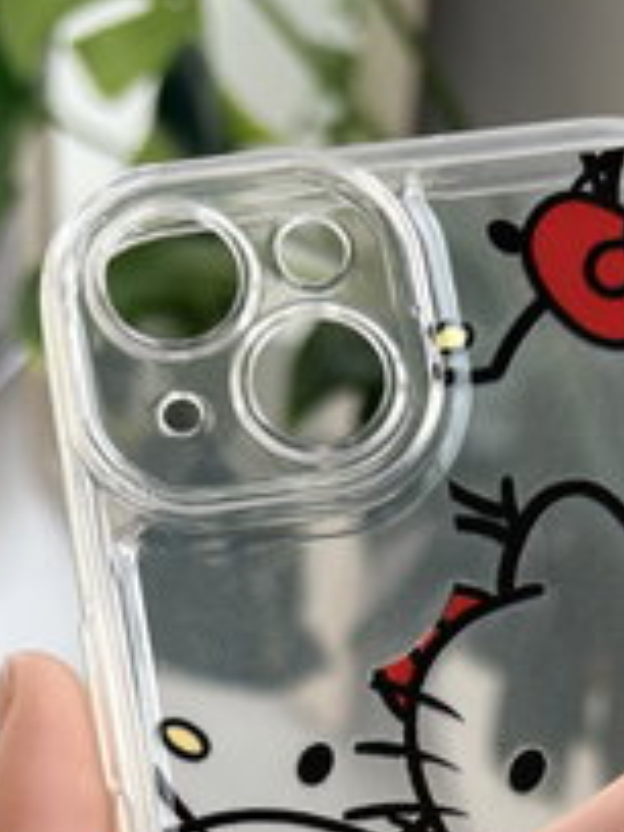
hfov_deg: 21.5
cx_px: 432
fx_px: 1634
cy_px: 969
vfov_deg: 25.9
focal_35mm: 68
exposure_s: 1/122
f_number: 1.6
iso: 80
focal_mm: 5.96
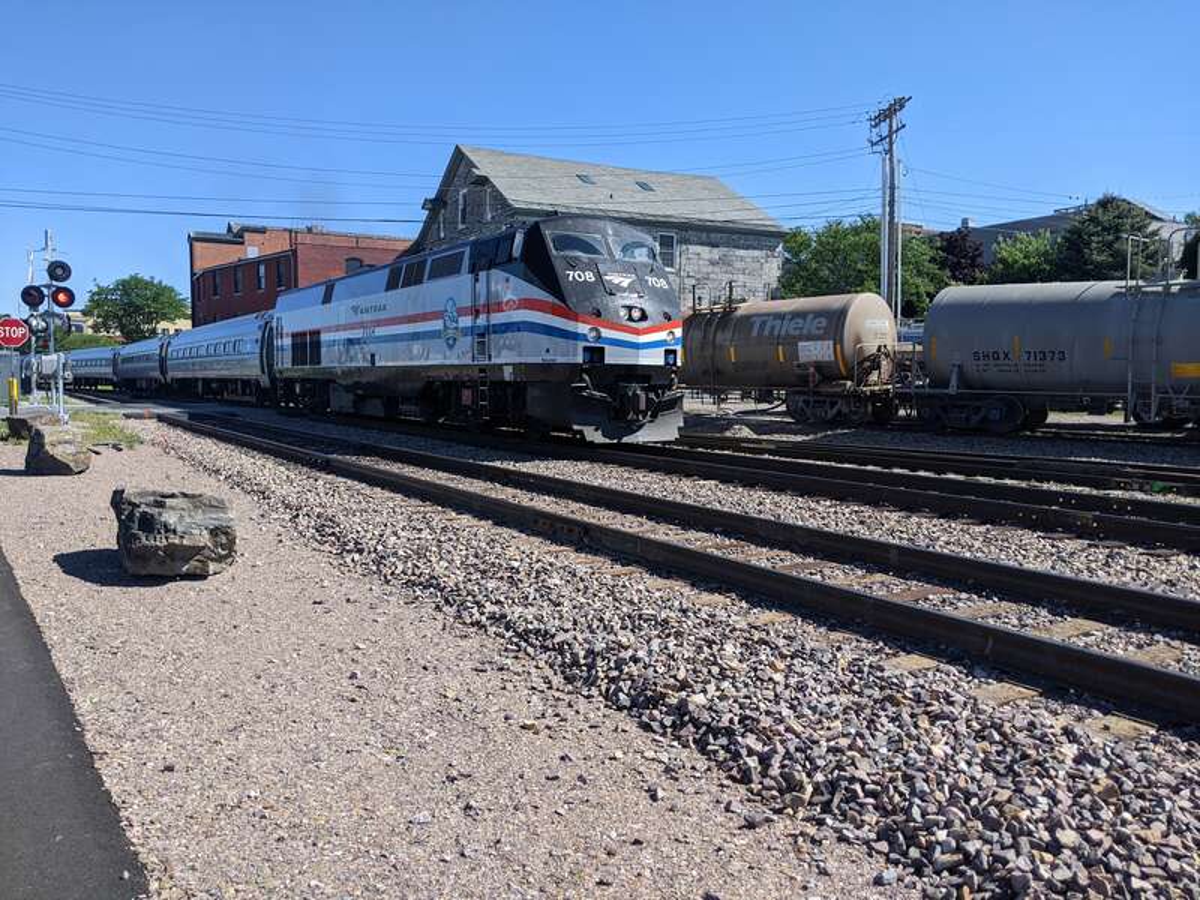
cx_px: 600
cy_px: 450
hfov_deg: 65.3
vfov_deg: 51.4
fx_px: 936
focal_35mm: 27
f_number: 1.8
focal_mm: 4.44
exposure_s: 1/2132
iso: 56
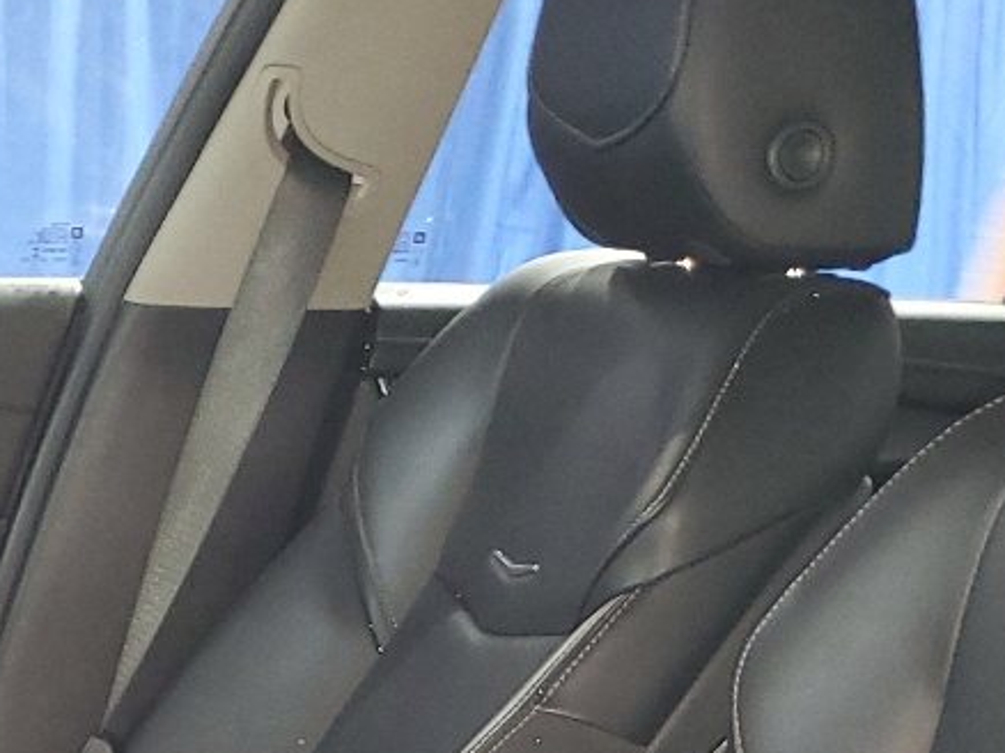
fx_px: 2757
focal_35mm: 95
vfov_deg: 14.1
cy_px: 1283
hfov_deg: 19.4
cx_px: -209
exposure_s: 1/13
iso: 141
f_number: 1.5
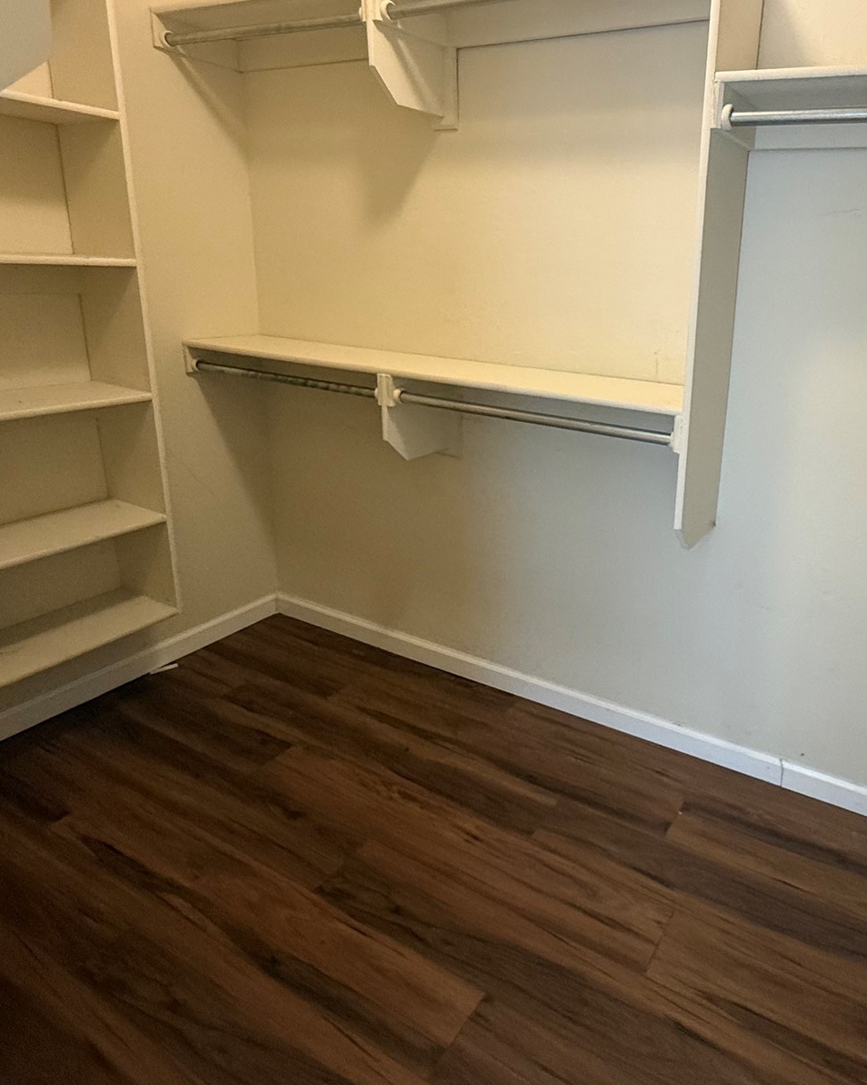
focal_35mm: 22
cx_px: 616
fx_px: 706
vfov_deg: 74.4
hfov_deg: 60.7
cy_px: 444
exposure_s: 1/60
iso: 500
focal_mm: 2.22
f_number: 2.2
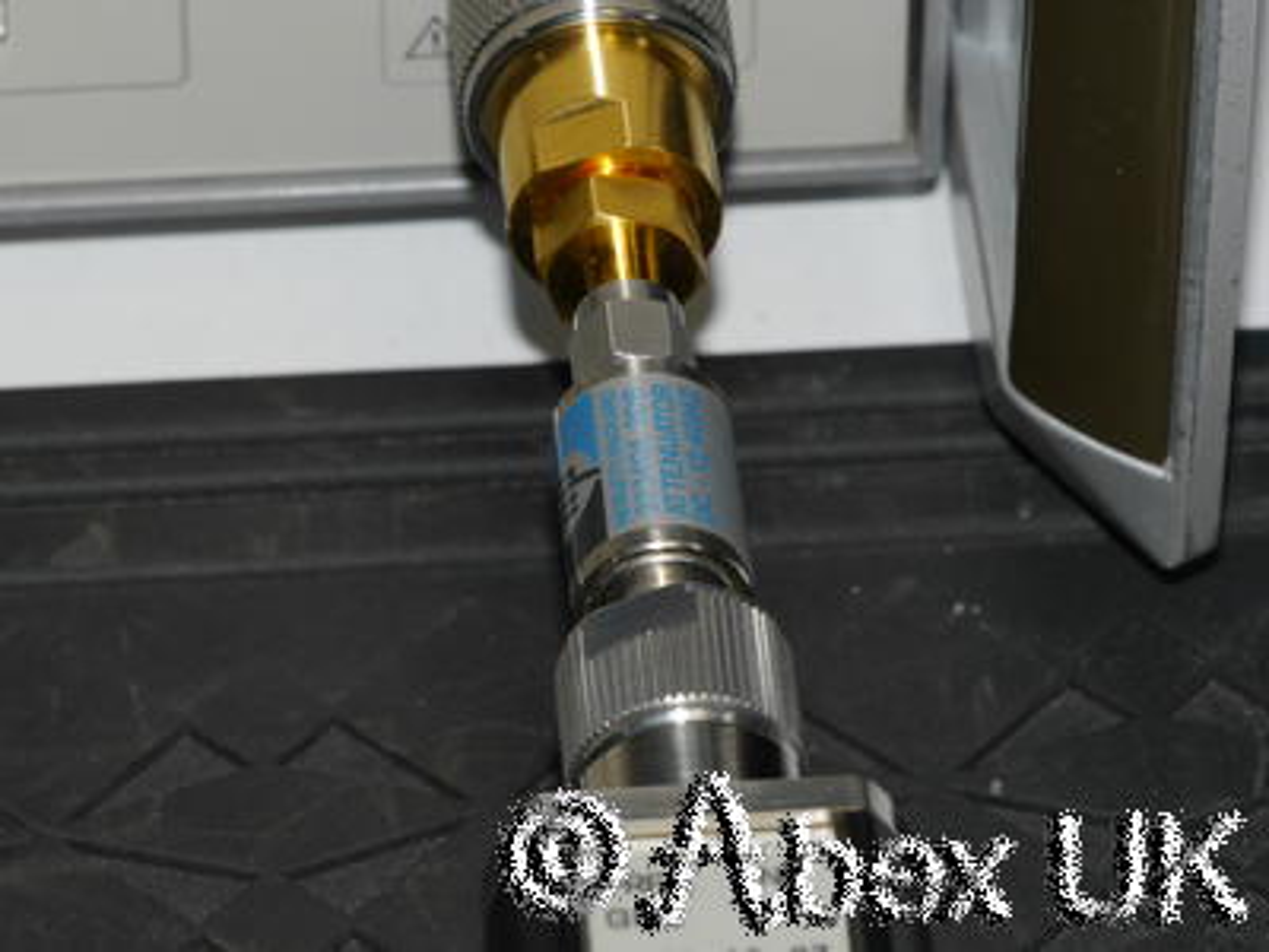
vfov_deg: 5.3
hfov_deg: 7.1
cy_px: 476
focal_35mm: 280
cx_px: 634
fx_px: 10265
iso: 400
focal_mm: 140
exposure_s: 1/30
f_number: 16
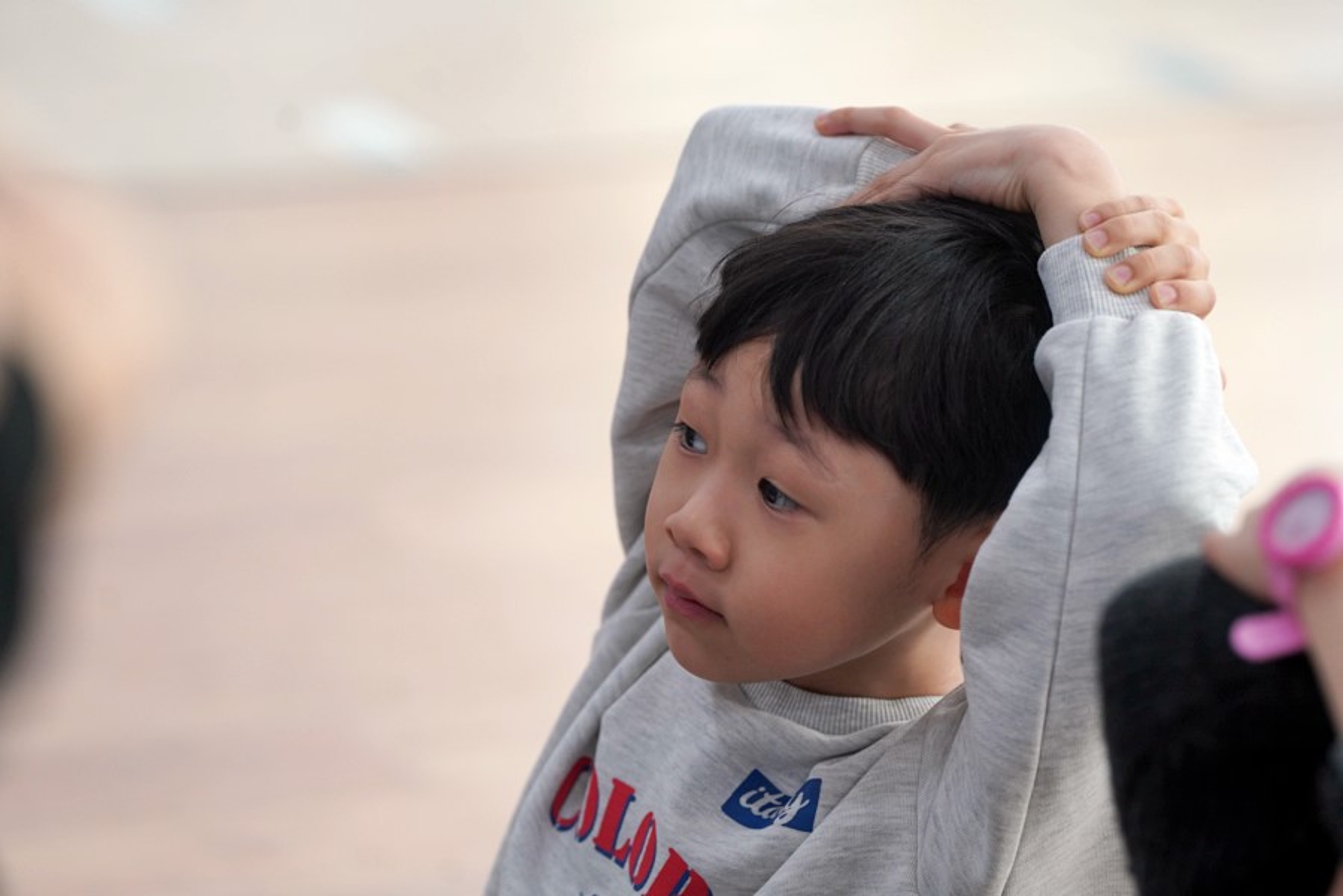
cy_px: 448
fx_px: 7461
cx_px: 672
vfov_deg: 6.9
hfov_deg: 10.3
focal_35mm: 200
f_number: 4
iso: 1000
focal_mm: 200
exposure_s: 1/250
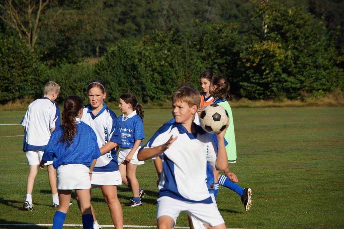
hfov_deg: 9.8
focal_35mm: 210
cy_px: 114
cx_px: 172
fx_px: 2006
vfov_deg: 6.5
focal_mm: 140
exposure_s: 1/500
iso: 100
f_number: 6.3
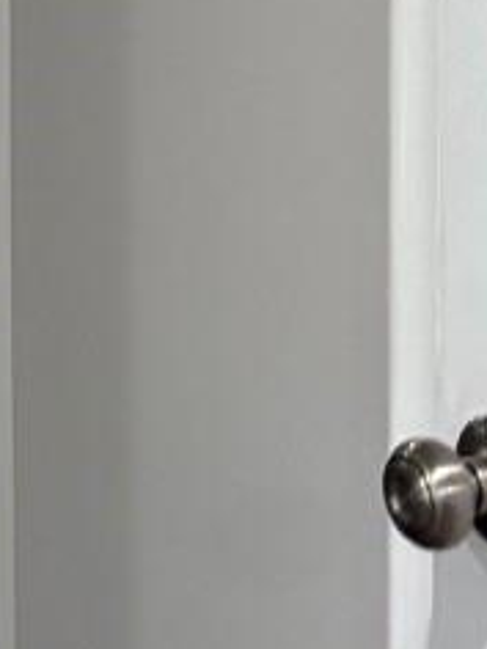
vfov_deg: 13.8
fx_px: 2645
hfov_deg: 10.0
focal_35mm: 141
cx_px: -385
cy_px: -19
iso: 200
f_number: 1.6
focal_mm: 5.96
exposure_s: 1/60
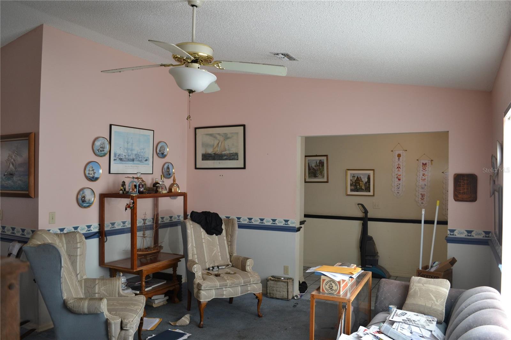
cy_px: 170
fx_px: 383
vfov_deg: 47.9
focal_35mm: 27
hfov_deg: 67.4
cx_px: 256
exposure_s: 1/50
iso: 400
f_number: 3.5
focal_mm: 18
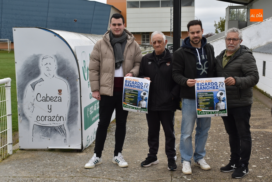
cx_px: 136
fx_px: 397
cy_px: 91
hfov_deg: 37.8
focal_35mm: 52
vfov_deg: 25.8
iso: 400
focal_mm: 35
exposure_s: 1/250
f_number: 8
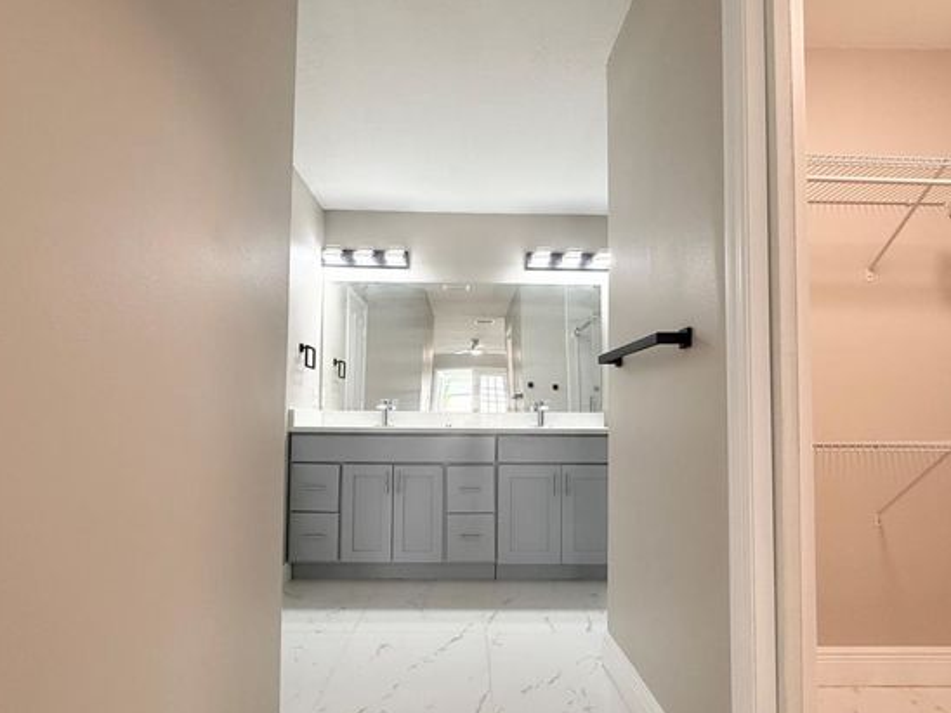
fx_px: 495
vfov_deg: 71.3
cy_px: 399
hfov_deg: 87.8
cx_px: 480
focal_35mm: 18
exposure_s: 1/120
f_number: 2.2
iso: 200
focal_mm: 2.22
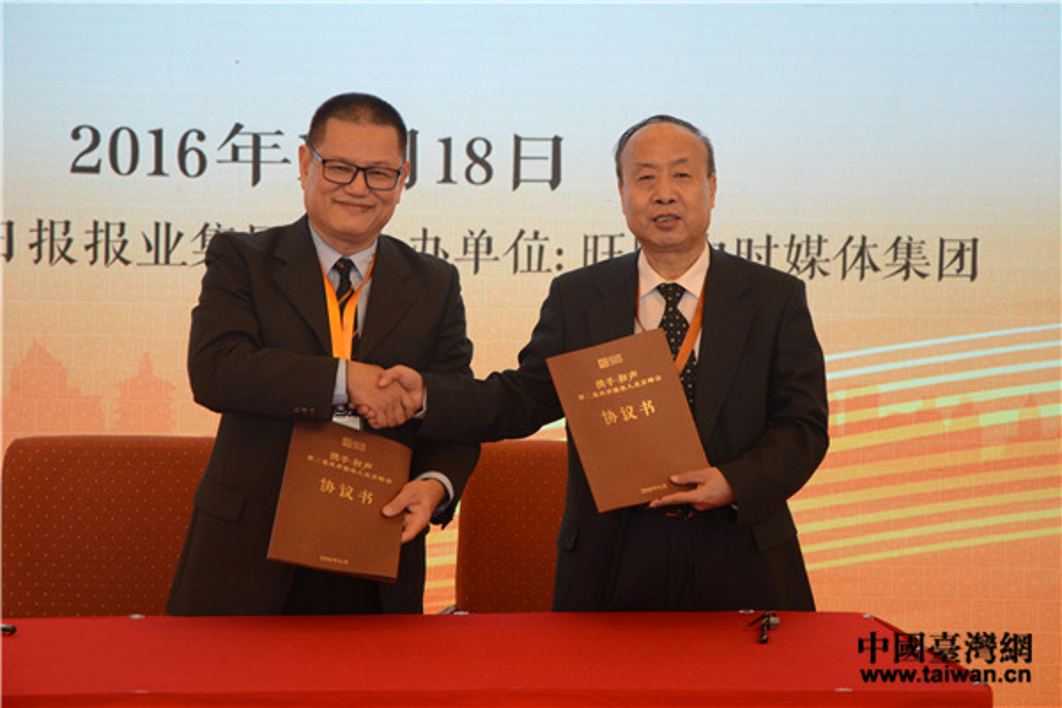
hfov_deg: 20.6
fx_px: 2920
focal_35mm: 99
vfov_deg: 13.8
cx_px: 531
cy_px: 354
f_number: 5.3
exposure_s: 1/100
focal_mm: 66
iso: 1250
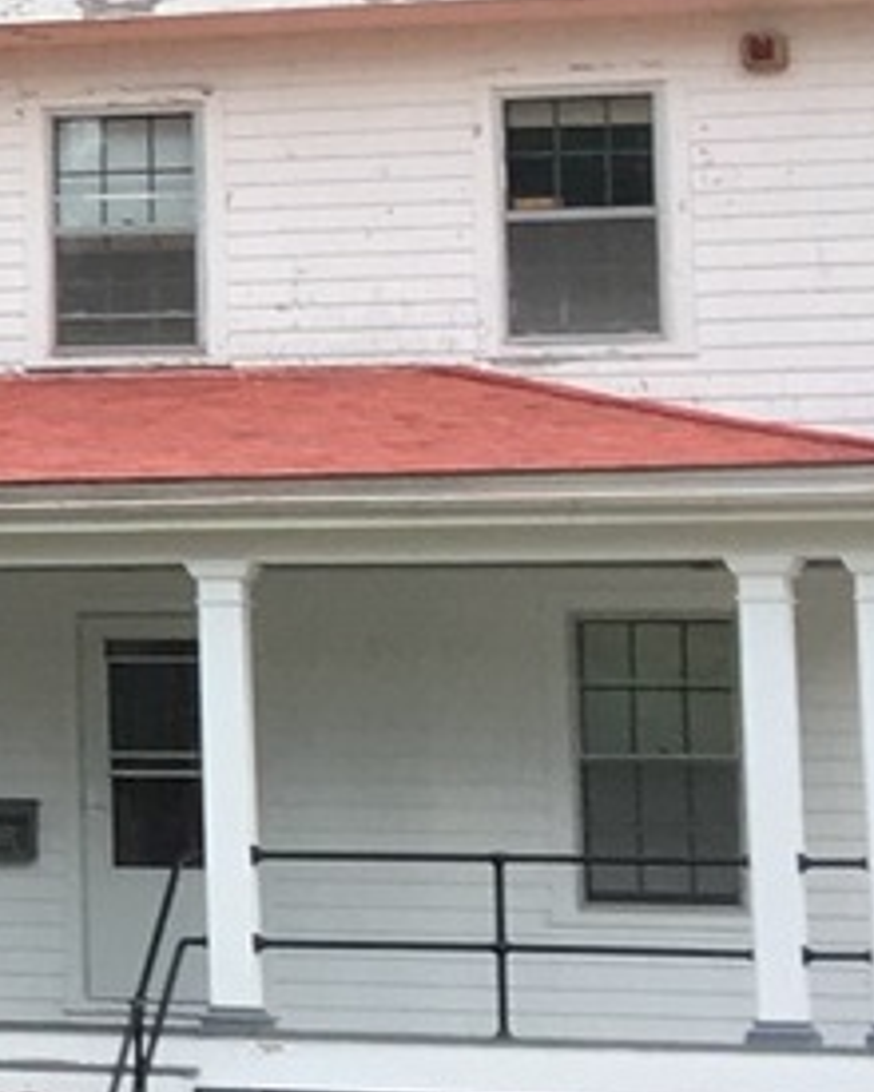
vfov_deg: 9.3
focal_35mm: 206
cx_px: -2117
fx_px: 6661
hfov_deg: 6.6
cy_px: -12
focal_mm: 4.15
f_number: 2.2
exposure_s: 1/120
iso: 25
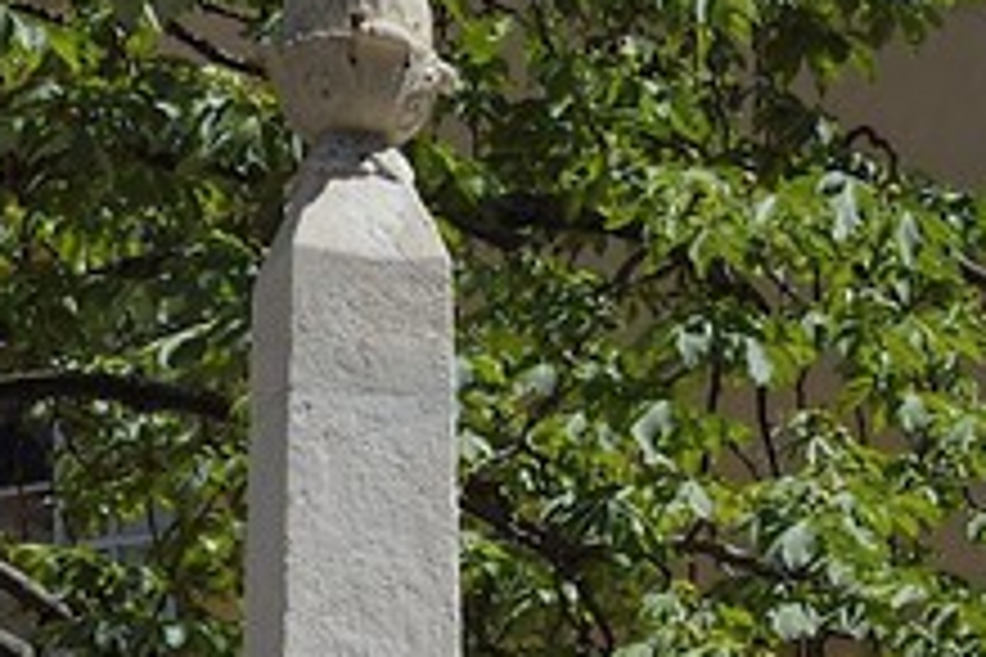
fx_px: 6408
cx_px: 522
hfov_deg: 8.8
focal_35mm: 234
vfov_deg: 5.7
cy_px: 1593
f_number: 11
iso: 200
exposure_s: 1/250
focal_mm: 32
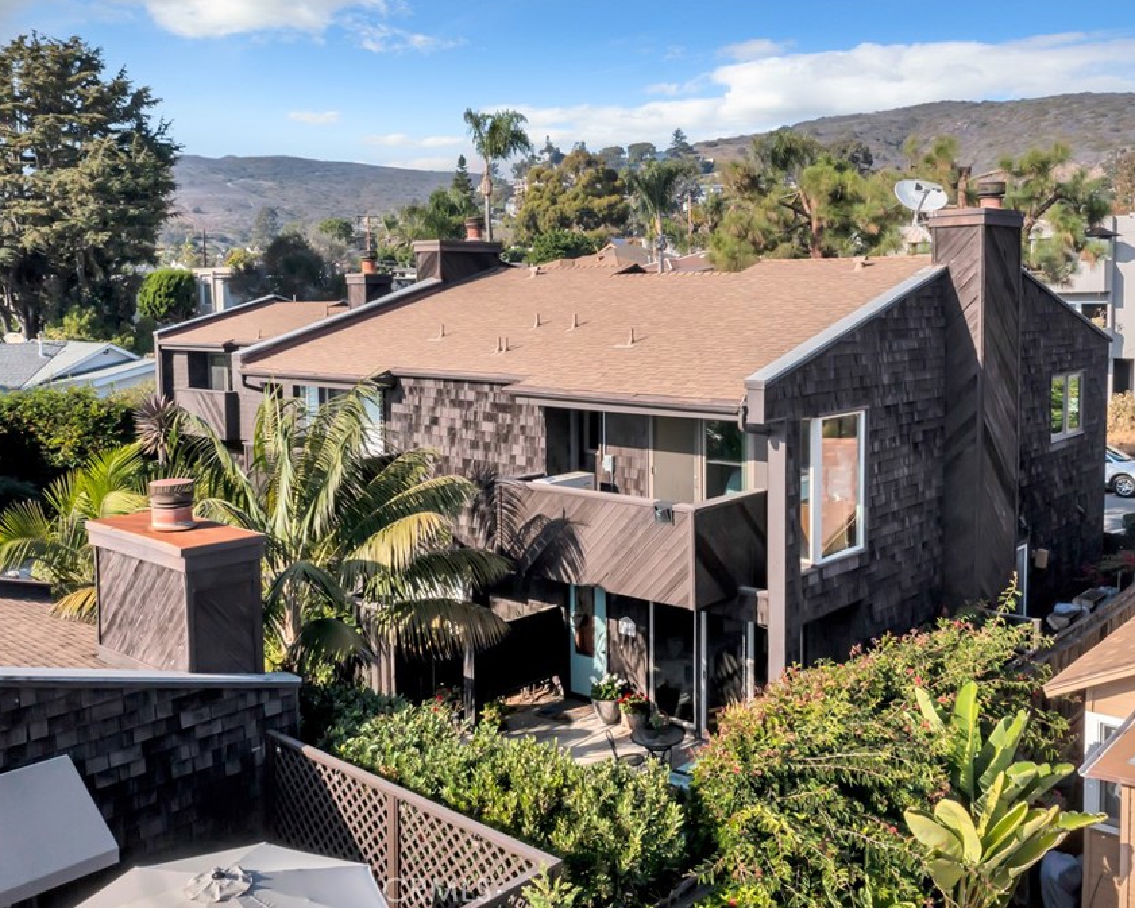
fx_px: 1075
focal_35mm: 32
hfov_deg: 55.5
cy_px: 449
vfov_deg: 45.8
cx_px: 629
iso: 400
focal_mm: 10.26
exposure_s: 1/1250
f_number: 7.1
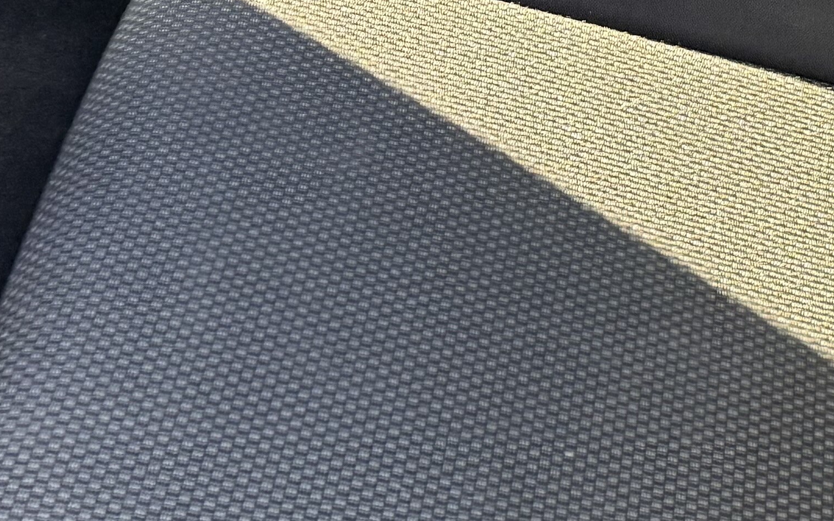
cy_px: -286
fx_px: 2182
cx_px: 696
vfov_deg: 12.8
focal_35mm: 96
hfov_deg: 21.3
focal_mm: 6.76
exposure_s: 1/111
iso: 200
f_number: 1.78
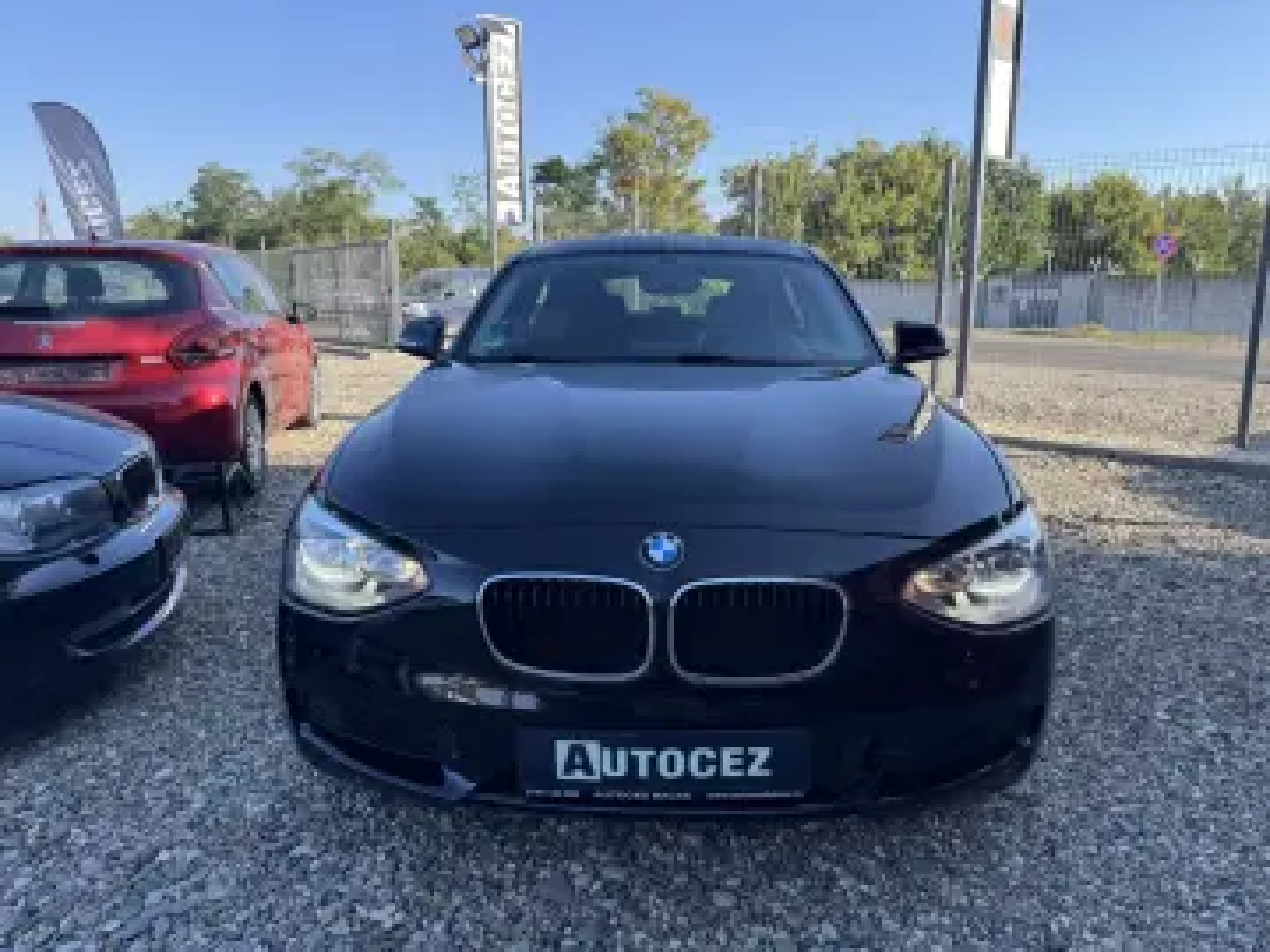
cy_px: 476
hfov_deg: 71.6
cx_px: 635
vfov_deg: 56.8
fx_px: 881
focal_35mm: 24
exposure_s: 1/995
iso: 80
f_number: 1.78
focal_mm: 6.76
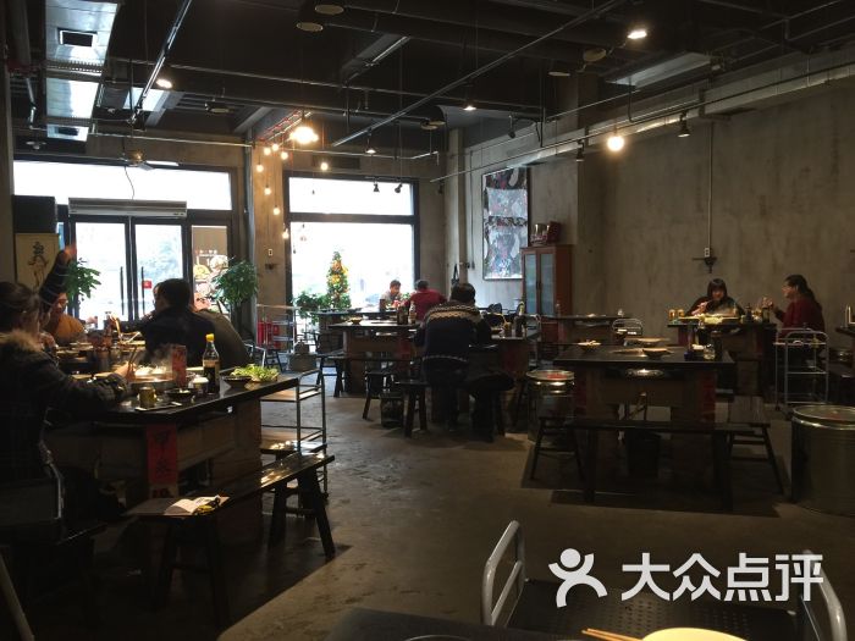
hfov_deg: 61.7
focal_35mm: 29
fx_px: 716
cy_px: 320
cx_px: 428
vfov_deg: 48.2
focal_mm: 4.15
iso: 50
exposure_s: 1/17
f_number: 2.2
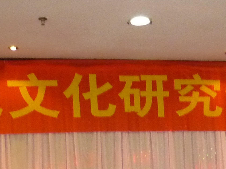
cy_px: 260
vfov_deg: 12.5
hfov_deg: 17.5
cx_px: 163
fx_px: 731
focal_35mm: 112
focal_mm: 5.5
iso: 400
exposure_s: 1/30
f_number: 2.8
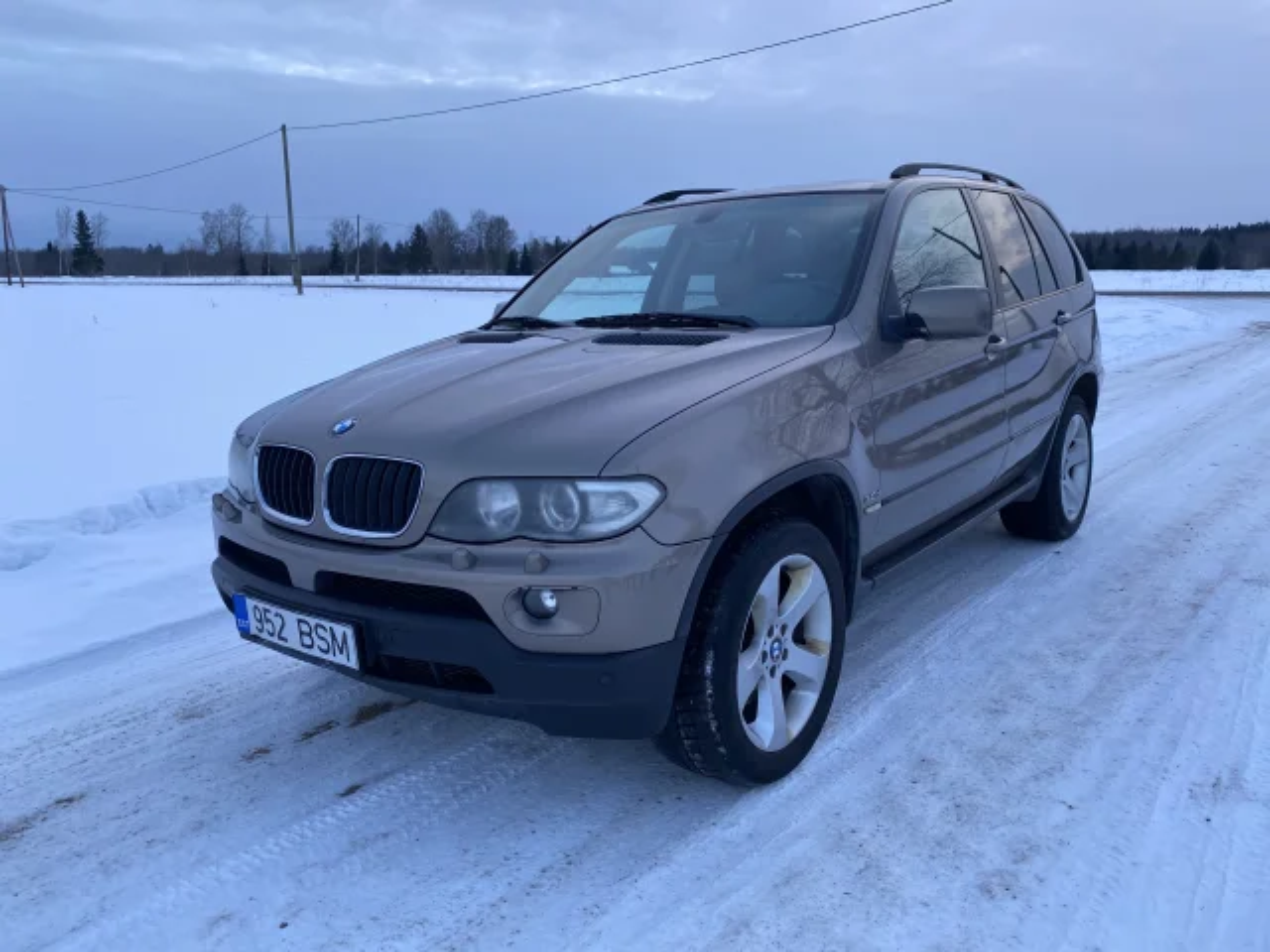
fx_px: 954
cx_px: 635
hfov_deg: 67.3
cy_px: 476
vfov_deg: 53.1
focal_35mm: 26
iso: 50
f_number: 1.8
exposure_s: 1/122
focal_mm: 4.25
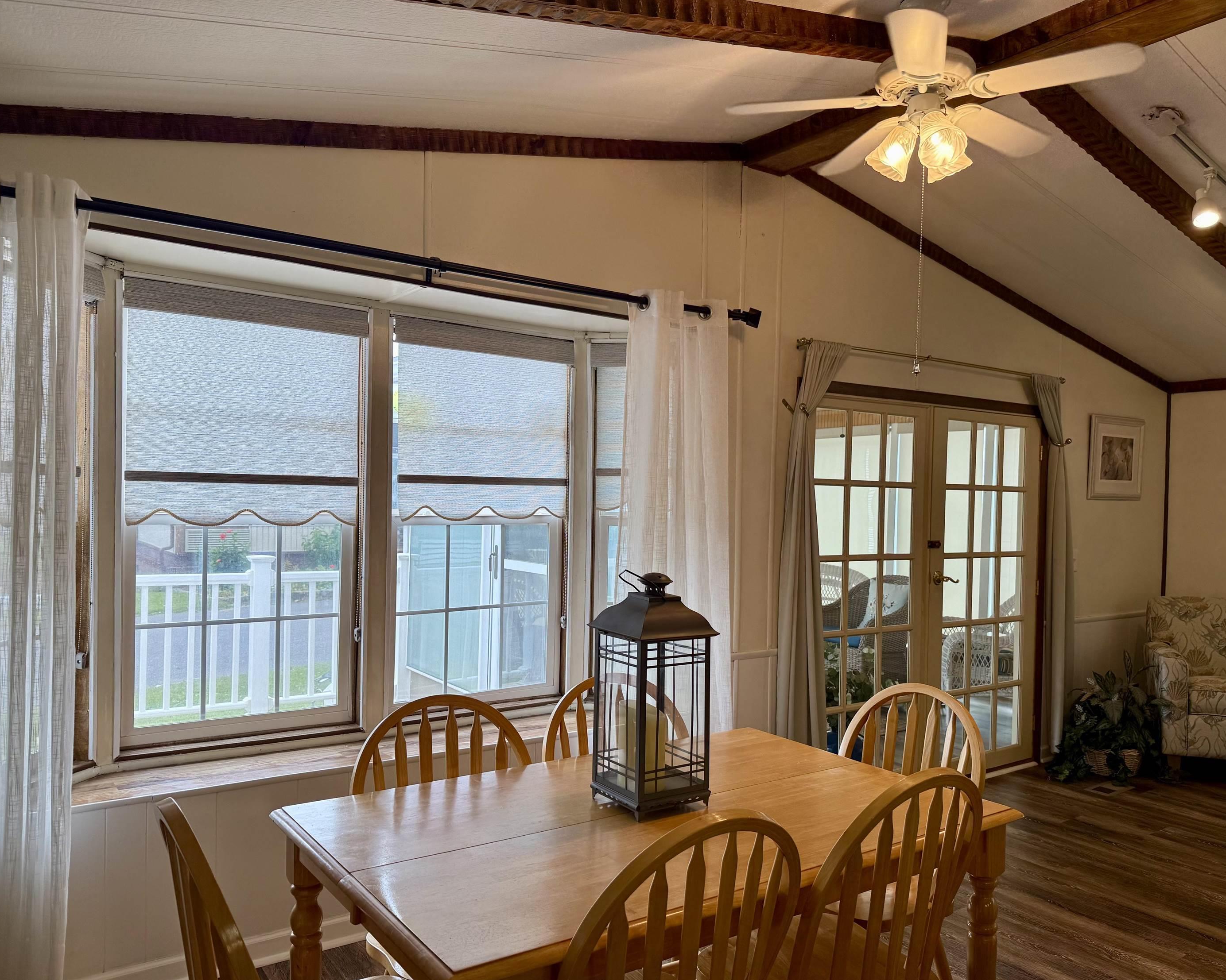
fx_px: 943
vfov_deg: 54.9
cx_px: 662
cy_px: 501
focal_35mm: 26
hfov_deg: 65.9
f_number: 1.78
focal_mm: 6.76
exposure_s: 1/120
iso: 64
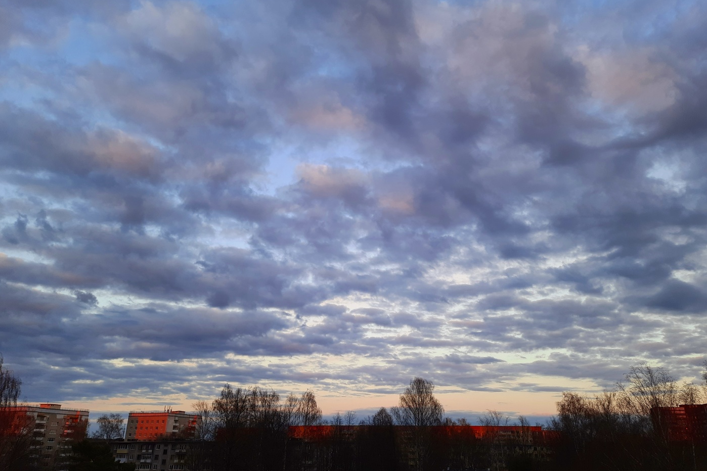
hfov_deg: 71.5
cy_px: 237
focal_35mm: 25
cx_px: 354
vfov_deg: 51.3
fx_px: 491
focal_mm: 5.23
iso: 25
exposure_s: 1/50
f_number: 1.8
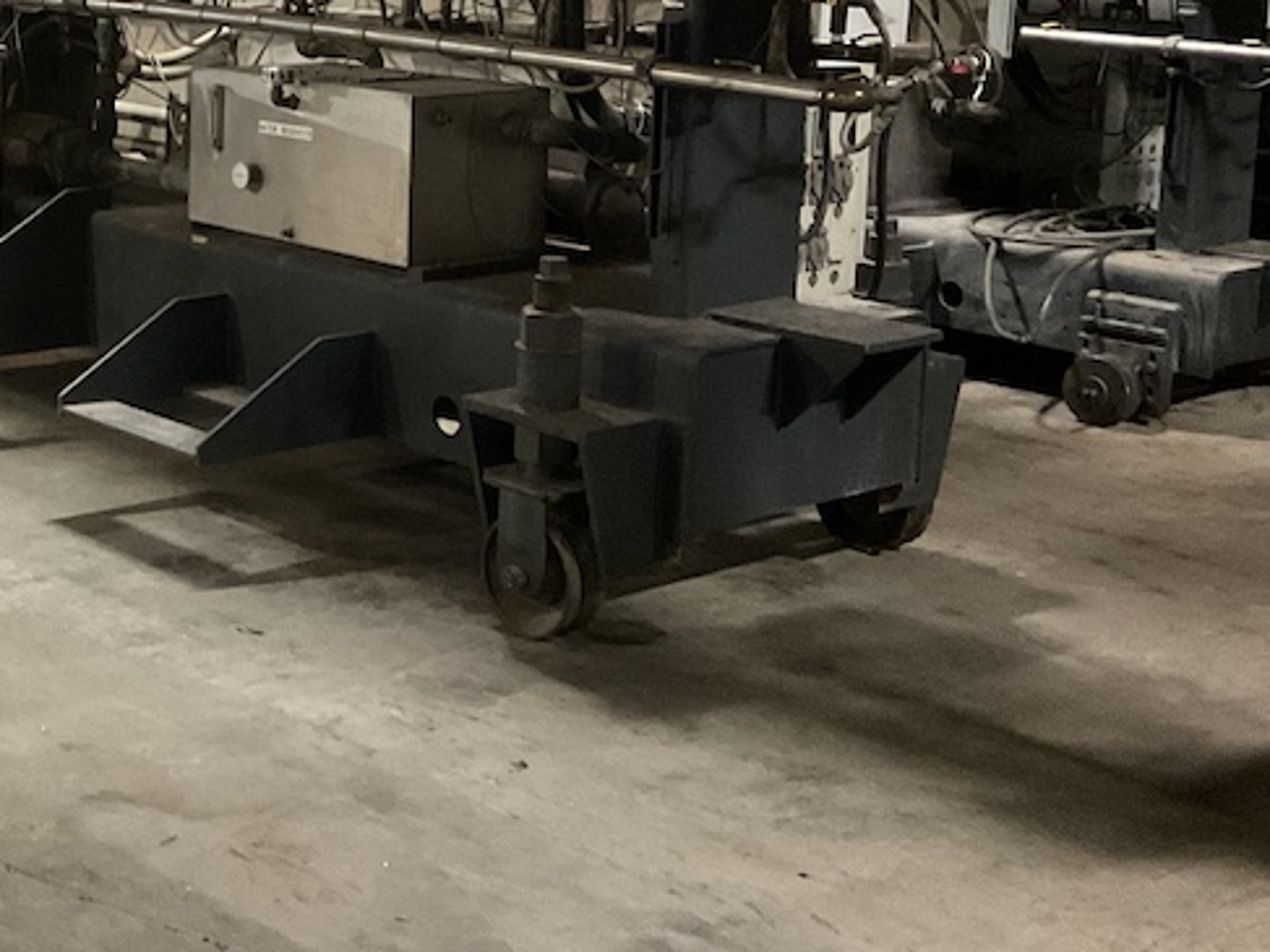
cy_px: 162
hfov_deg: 30.5
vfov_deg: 23.6
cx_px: 172
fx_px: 2237
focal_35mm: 61
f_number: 1.8
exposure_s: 1/30
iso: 500
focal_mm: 3
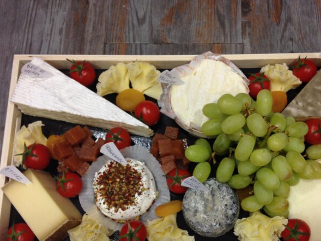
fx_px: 399
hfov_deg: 43.7
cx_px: 190
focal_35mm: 43
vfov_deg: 33.4
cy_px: 152
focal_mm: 4.12
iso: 80
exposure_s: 1/20
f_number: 2.4
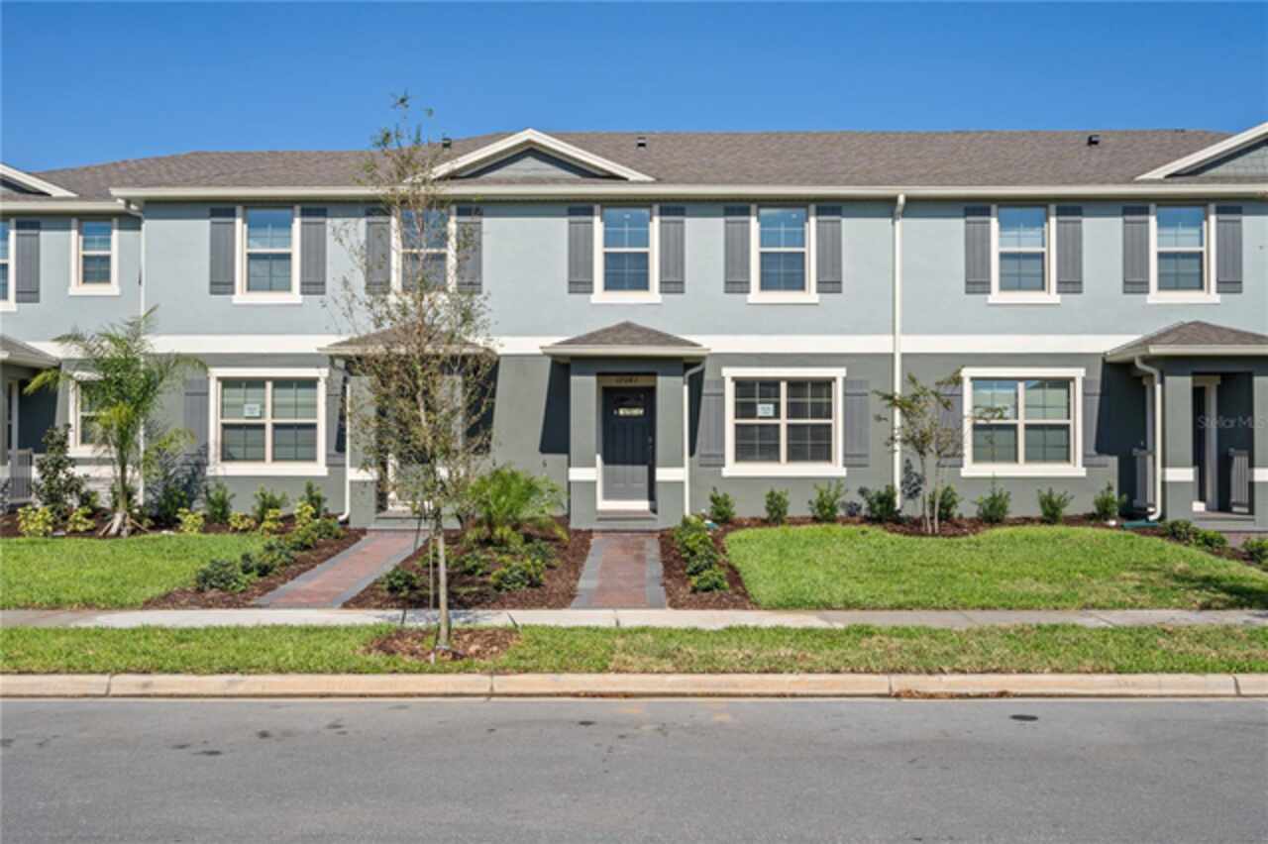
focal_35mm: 35
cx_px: 634
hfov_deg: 54.5
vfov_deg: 37.8
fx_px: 1232
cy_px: 422
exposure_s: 1/800
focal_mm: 35
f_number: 10
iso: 320
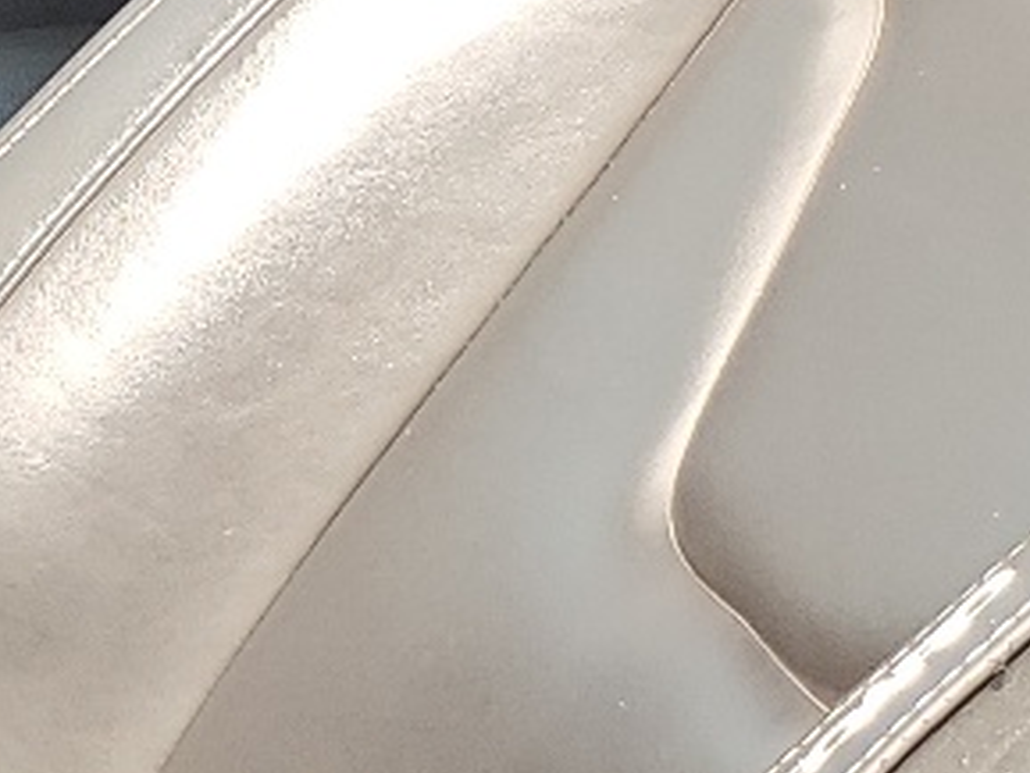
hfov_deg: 11.6
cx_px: -1340
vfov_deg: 10.3
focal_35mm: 144
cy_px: 484
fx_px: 4287
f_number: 1.5
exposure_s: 1/303
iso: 50
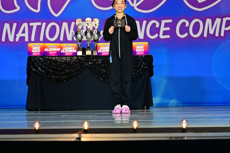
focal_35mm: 147
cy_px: 47
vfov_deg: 9.3
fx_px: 939
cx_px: 117
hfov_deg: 14.0
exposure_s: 1/800
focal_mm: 70
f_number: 3.5
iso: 3200
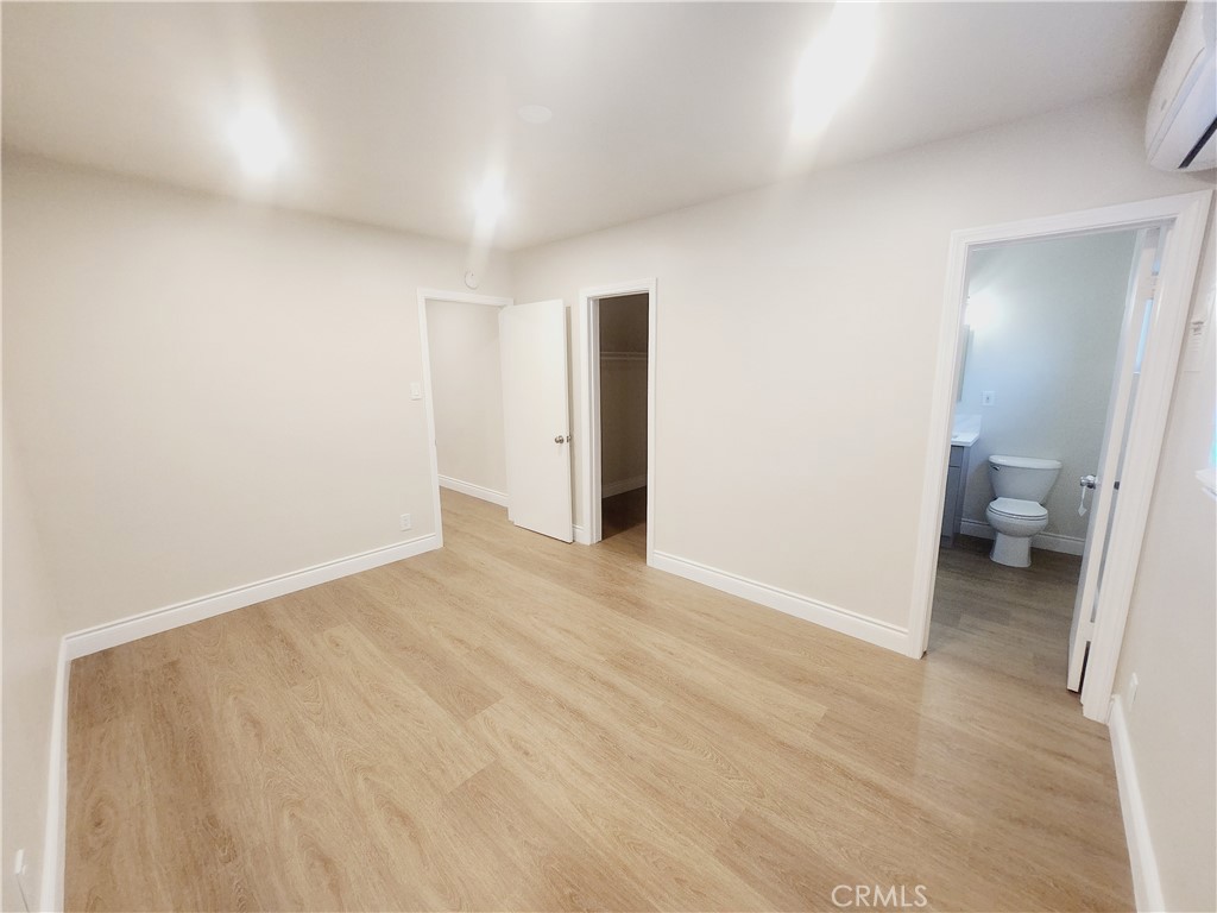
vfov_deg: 89.9
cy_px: 456
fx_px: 457
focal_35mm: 13
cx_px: 608
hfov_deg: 106.2
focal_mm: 1.74
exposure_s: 1/60
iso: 160
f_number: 2.2
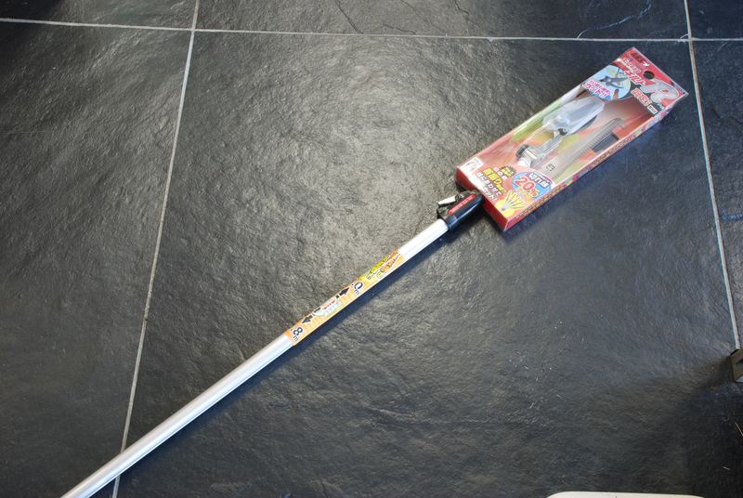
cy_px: 249
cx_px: 372
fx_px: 806
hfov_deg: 49.5
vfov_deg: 34.3
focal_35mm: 39
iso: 100
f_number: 11
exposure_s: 3
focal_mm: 26
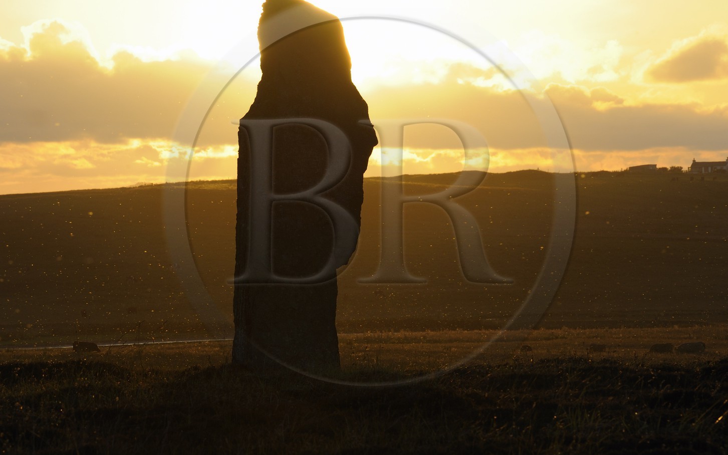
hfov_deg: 10.4
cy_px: 202
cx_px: 369
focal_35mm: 202
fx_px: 4008
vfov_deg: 6.5
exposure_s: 1/160
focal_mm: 180
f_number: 13
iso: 400
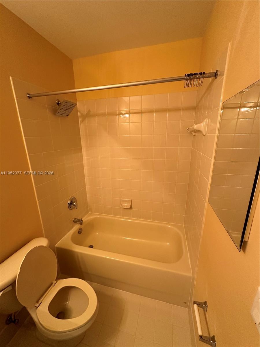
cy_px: 174
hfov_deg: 85.7
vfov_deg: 102.1
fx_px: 140
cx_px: 130
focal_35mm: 14
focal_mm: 2.22
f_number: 2.2
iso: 200
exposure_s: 1/60
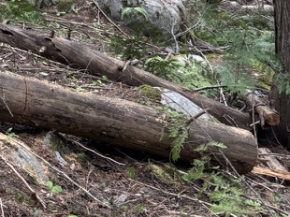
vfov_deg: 16.0
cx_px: -156
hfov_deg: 19.5
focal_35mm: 86
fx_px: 720
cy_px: -87
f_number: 1.6
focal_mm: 5.96
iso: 125
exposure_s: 1/121
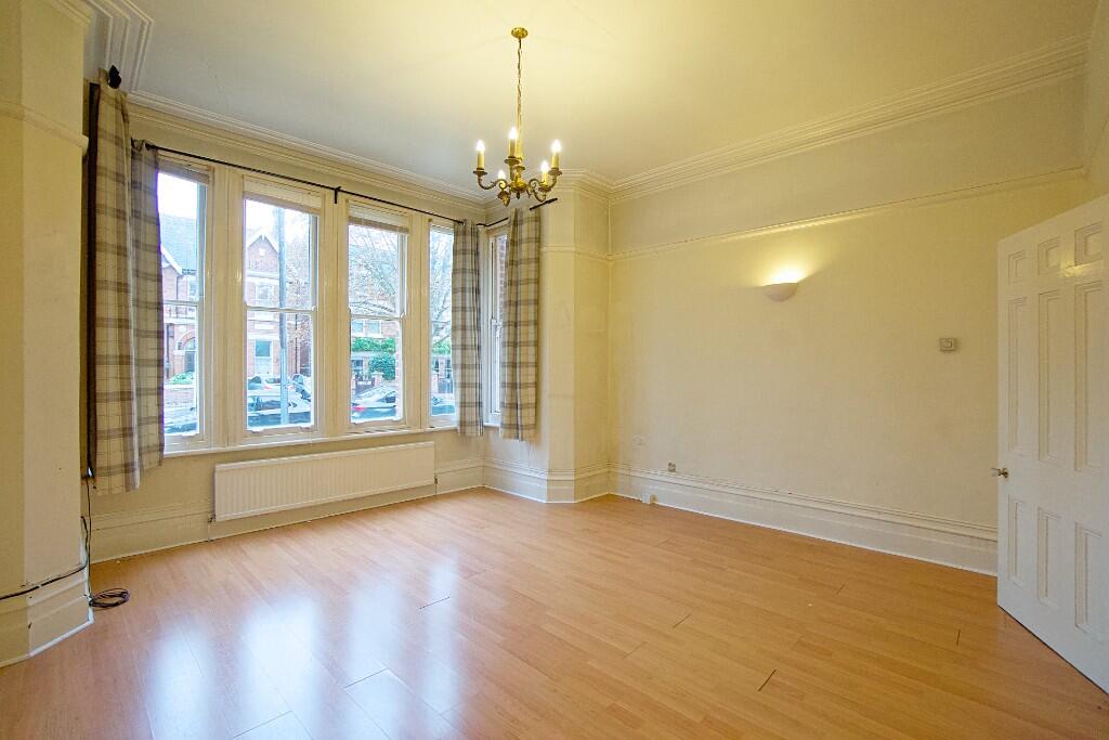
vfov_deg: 77.3
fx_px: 462
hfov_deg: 100.4
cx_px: 554
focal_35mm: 15
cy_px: 370
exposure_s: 1/160
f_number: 4
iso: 2000
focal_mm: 10
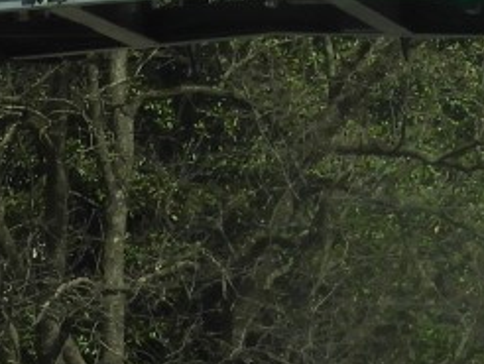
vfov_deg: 2.6
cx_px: 179
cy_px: -643
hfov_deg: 3.6
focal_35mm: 556
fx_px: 7782
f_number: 4.8
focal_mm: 17
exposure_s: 1/800
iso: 100
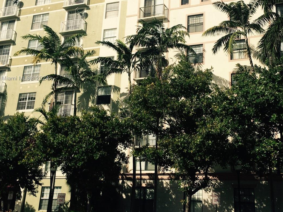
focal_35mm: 44
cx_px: 178
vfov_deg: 32.7
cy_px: 79
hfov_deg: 42.6
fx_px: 360
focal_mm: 4.15
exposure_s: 1/4566
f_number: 2.2
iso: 32
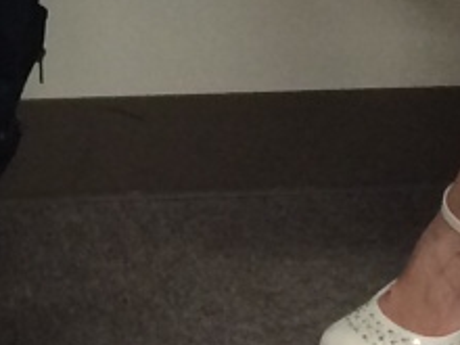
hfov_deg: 8.6
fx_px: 2963
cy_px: -740
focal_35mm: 223
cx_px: -339
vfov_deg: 6.1
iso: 64
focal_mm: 4.12
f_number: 2.2
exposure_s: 1/30
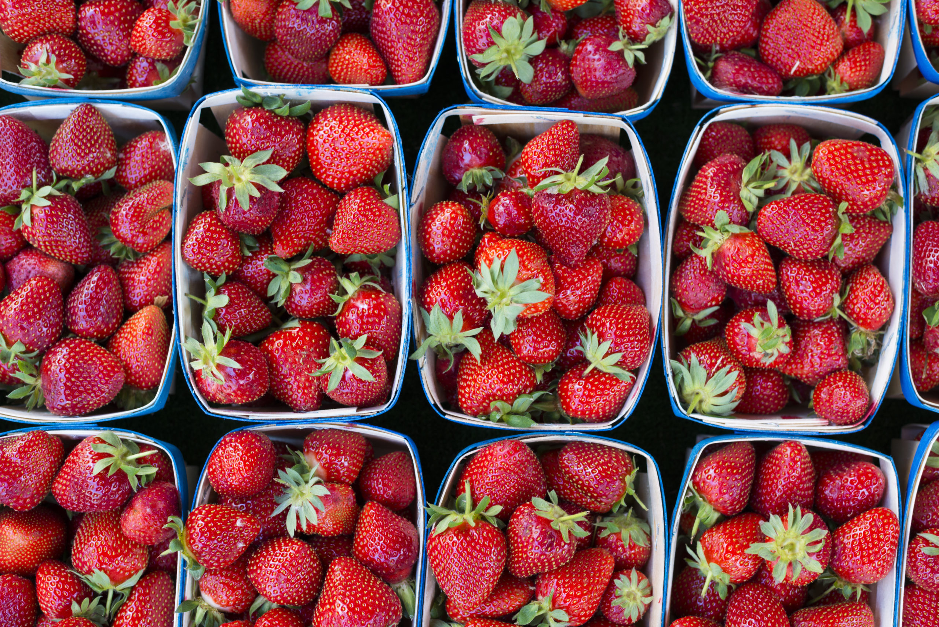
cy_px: 314
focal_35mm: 50
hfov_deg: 39.6
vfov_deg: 27.0
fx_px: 1305
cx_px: 470
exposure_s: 1/100
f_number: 5
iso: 400
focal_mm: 50
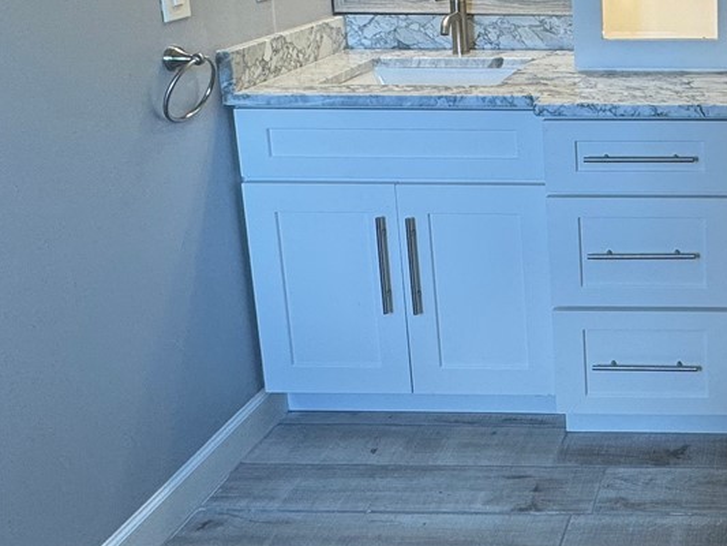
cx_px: 775
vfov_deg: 32.5
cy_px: 44
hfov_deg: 38.2
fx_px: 882
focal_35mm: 42
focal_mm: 2.22
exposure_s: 1/120
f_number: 2.2
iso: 64
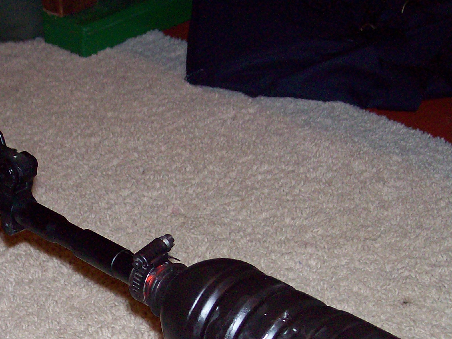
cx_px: 53
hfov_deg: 23.5
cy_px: 290
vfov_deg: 18.0
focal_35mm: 81
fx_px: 1058
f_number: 3
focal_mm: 7.6
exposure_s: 1/73.1
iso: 140
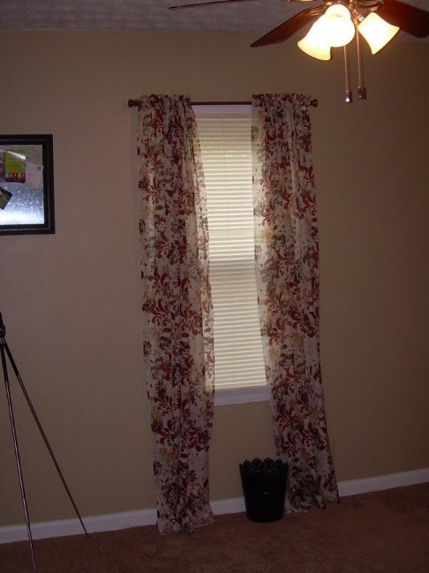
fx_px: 744
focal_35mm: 45
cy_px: 289
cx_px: 199
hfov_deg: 32.1
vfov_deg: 42.1
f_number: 2.8
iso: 50
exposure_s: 1/60
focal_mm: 6.3
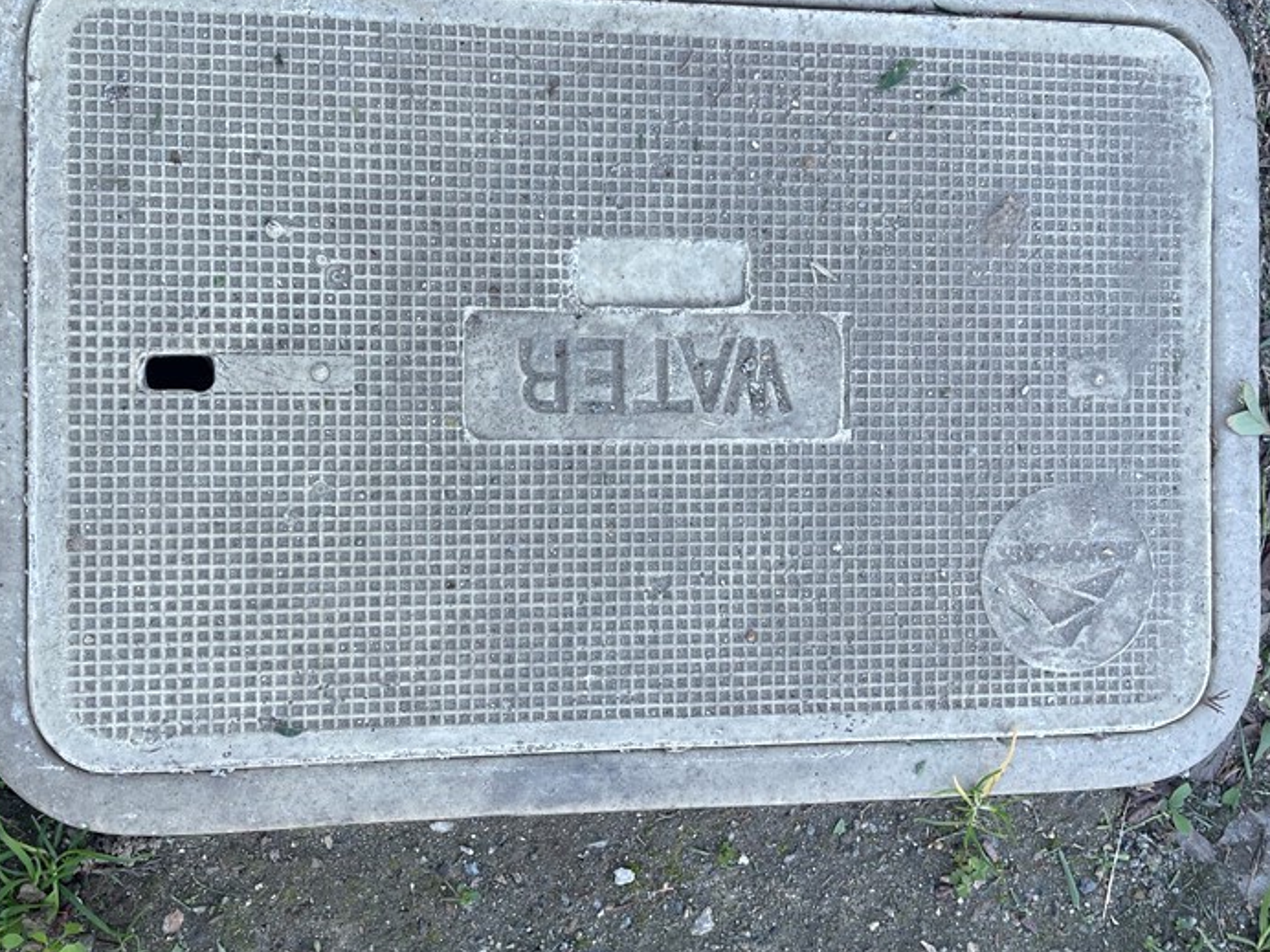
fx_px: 1357
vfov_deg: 38.6
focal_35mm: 37
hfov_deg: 49.9
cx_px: 536
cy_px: 405
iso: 32
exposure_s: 1/240
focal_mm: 5.1
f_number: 1.6
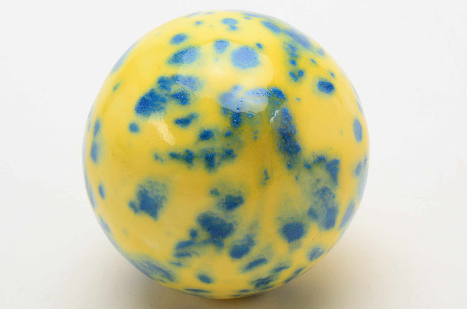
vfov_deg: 16.5
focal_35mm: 82
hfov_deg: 24.7
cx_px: 234
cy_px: 154
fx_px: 1068
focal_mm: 55
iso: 100
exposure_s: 1/160
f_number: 22
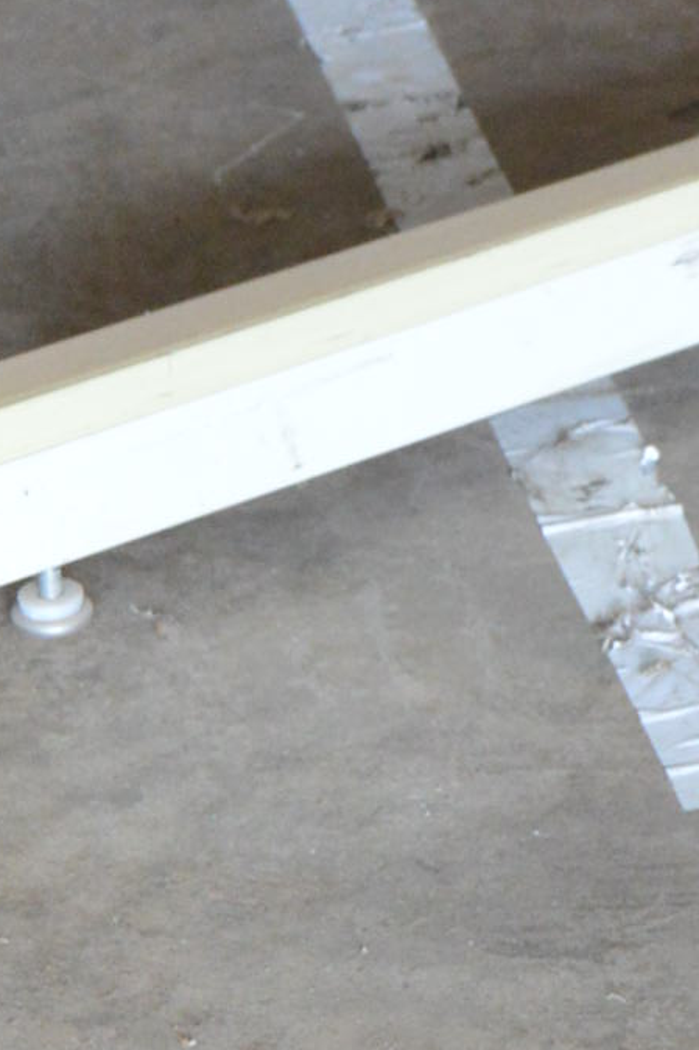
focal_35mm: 207
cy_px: 67
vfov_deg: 9.9
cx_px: 1161
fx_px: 6044
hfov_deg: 6.5
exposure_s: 1/80
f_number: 5
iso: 1600
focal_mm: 31
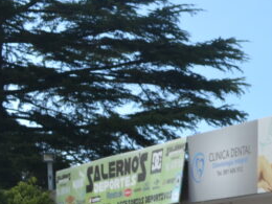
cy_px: 216
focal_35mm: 125
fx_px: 982
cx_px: 480
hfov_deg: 14.1
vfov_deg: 11.7
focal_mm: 22
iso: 100
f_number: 8
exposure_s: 1/250
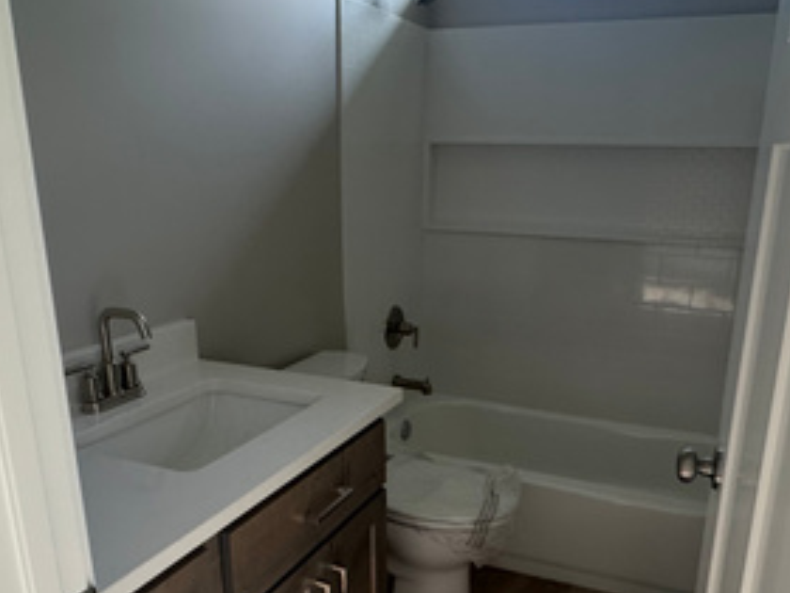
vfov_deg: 43.7
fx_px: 730
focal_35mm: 32
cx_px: 420
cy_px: 384
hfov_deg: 56.8
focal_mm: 2.22
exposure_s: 1/81
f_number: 2.2
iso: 320
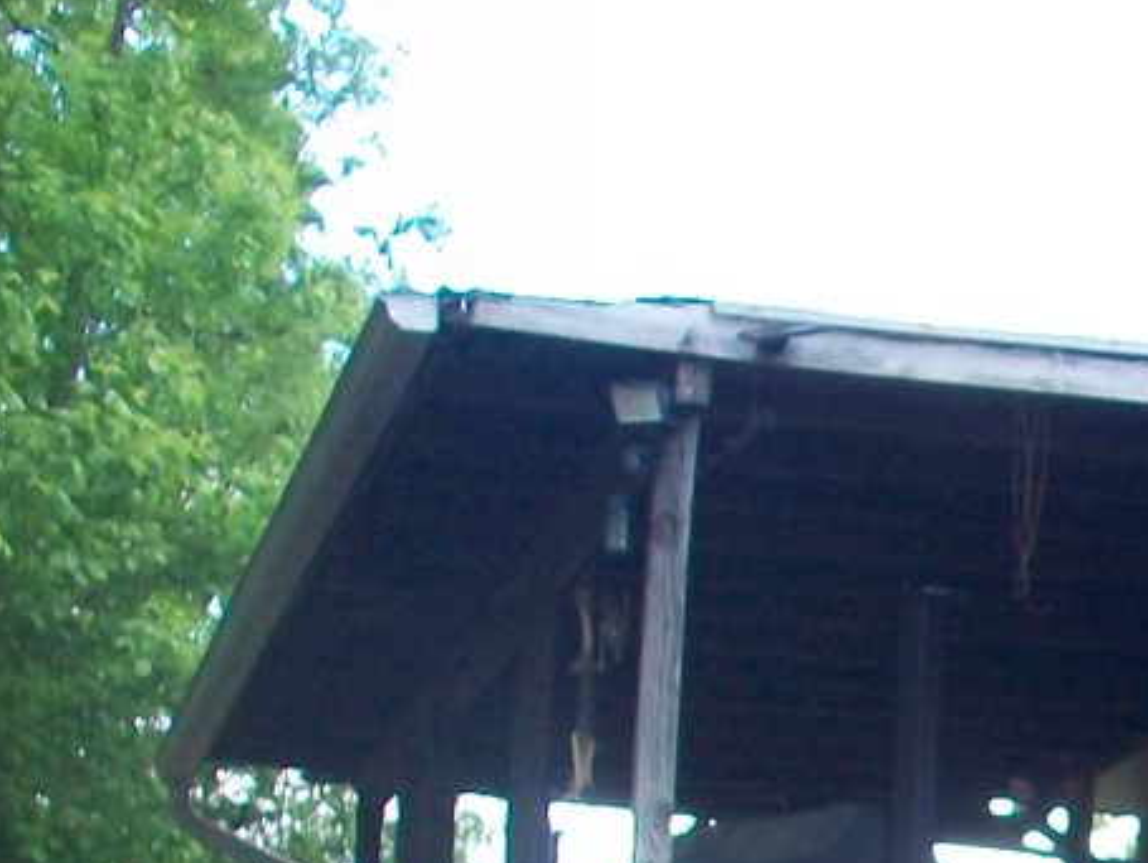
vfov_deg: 12.7
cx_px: 1616
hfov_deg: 16.2
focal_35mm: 113
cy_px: 1119
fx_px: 3750
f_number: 2.8
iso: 80
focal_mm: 5.7
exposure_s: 1/100
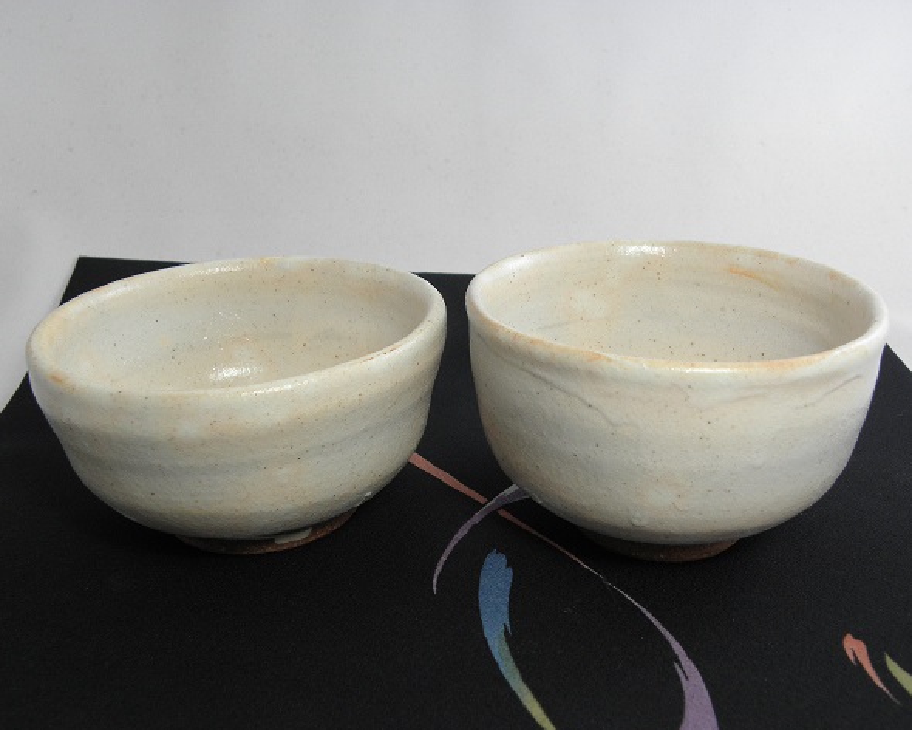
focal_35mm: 36
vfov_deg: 41.2
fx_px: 972
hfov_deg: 50.3
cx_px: 458
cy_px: 370
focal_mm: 6.07
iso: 125
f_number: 3.1
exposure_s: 1/30
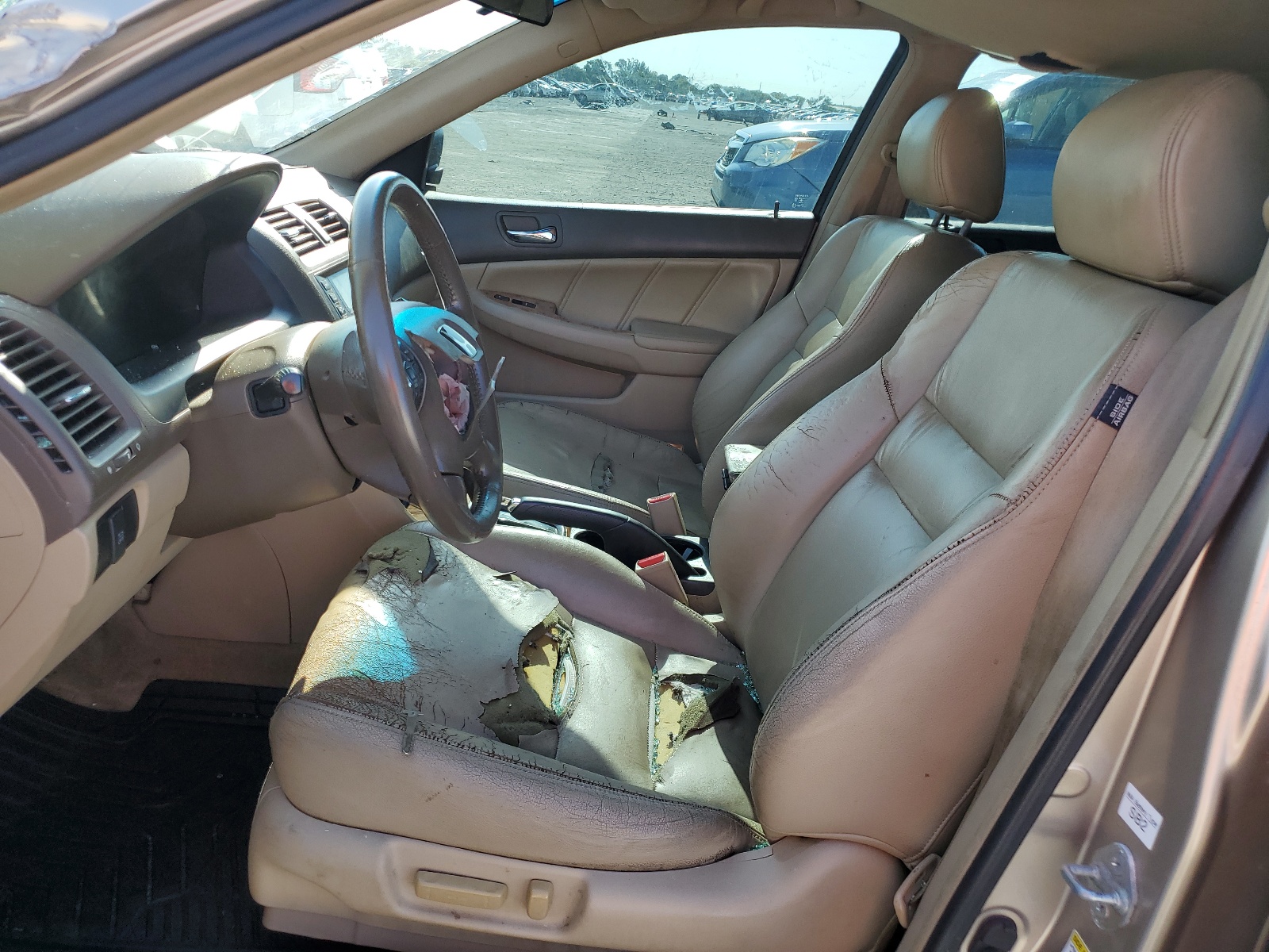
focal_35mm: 26
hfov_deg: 67.3
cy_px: 476
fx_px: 953
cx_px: 634
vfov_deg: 53.1
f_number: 1.5
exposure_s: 1/556
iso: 50
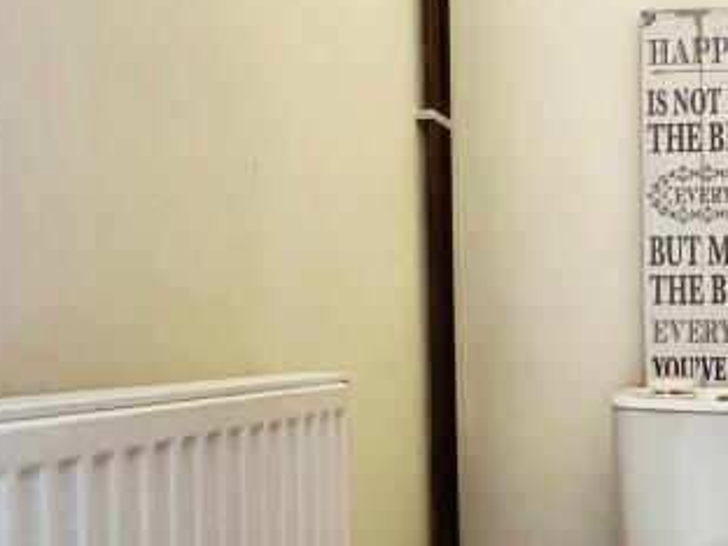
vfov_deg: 31.3
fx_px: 967
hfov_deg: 38.4
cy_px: 362
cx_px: 656
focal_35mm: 46
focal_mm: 2.22
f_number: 2.2
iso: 200
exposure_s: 1/50
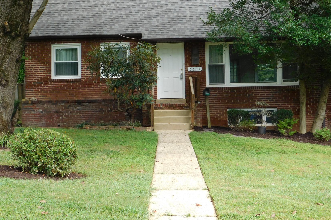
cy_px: 85
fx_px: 607
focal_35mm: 66
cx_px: 134
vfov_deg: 20.6
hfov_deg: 30.4
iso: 125
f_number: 3.8
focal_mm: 9
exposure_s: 1/200
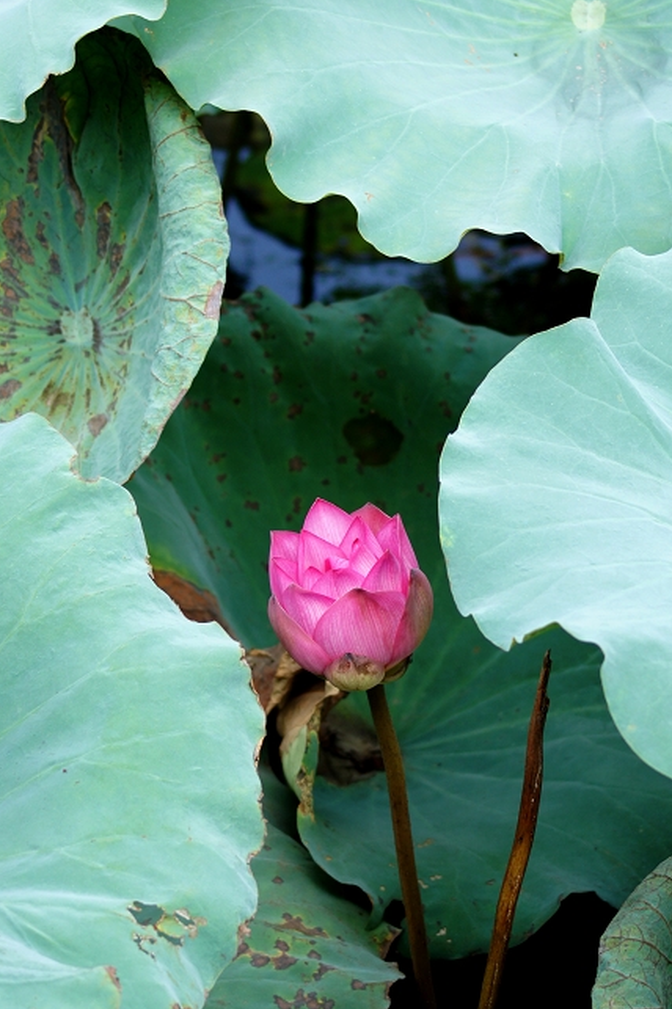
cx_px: 342
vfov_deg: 13.0
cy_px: 568
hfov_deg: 8.6
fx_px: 4446
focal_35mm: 159
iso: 200
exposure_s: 1/200
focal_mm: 85
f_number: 5
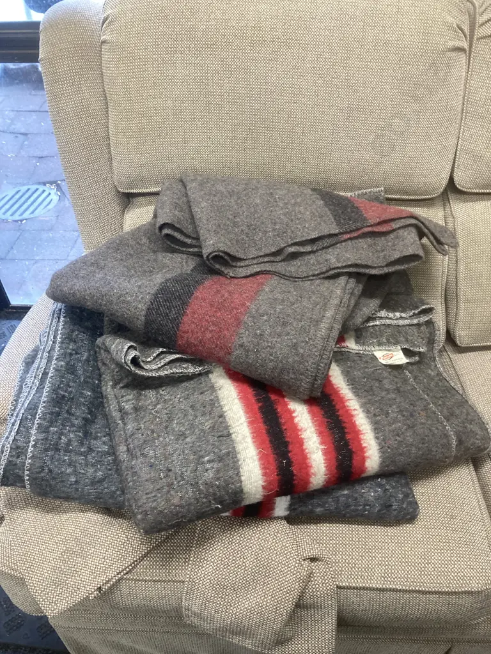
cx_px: 246
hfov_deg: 49.7
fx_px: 530
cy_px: 327
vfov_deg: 63.4
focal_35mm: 28
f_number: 1.8
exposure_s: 1/50
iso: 160
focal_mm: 3.99
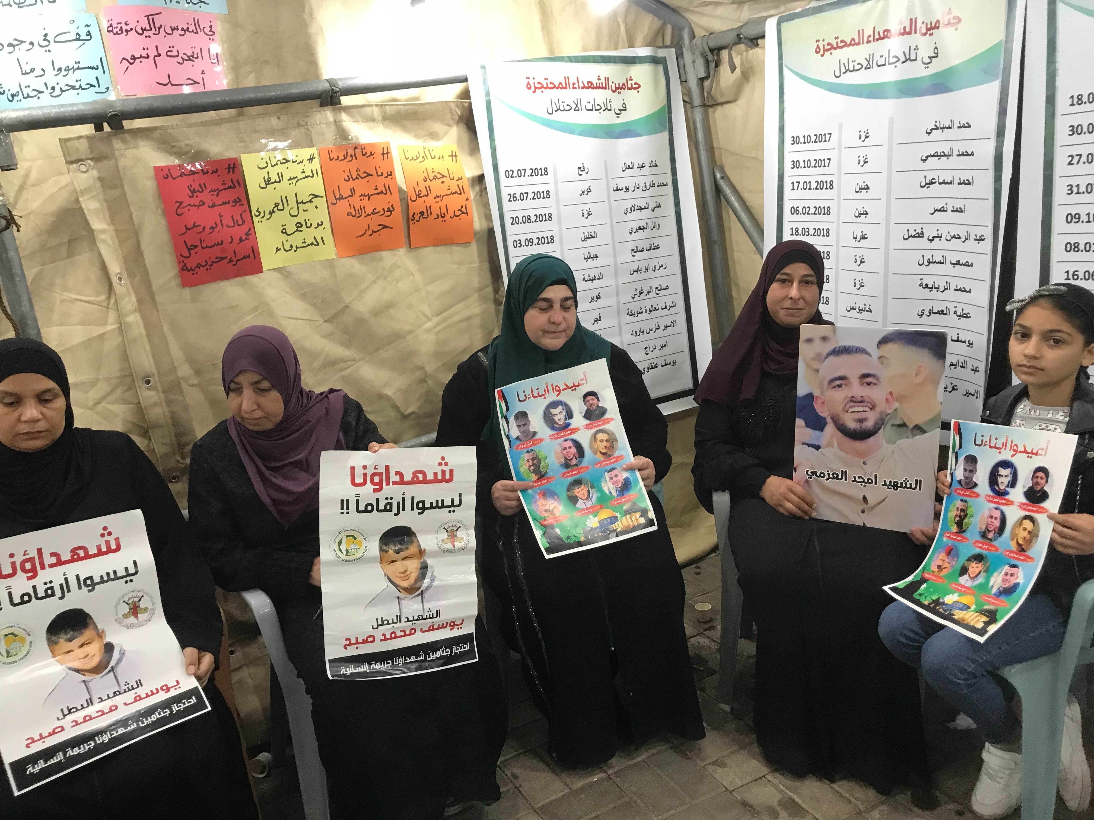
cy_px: 410
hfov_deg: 63.4
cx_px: 547
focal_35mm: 28
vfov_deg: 49.7
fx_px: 885
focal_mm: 3.99
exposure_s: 1/25
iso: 40
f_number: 1.8
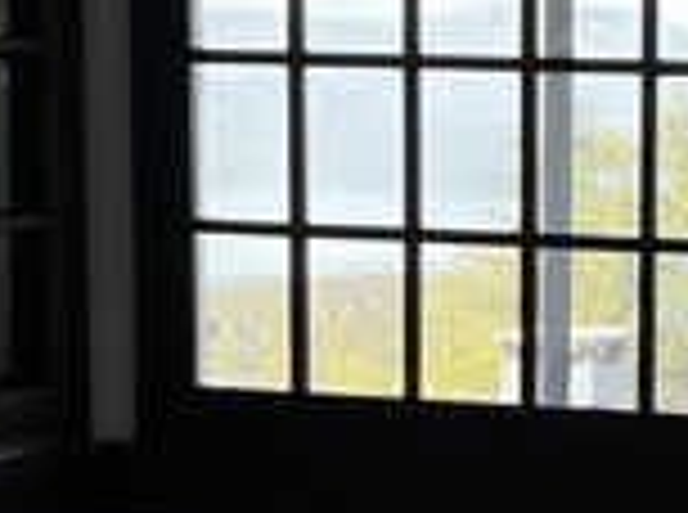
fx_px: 2379
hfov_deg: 15.8
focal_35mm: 120
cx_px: 852
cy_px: 382
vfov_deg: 12.3
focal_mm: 5.7
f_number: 1.5
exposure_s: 1/361
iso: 50
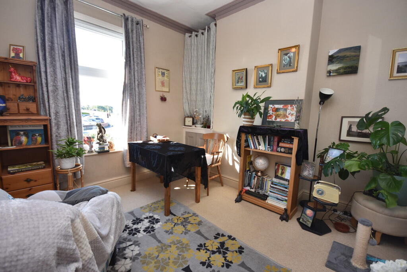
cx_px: 204
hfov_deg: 100.4
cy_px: 136
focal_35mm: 15
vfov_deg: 77.3
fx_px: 170
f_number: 4.5
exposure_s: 1/80
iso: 200
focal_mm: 10
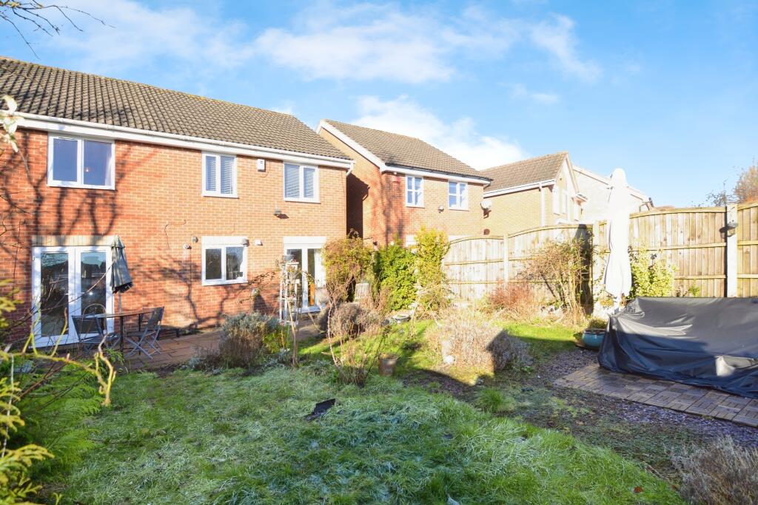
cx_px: 379
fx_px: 347
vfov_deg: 72.1
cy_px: 252
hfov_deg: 95.0
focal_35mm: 16
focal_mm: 11
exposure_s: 1/200
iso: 100
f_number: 4
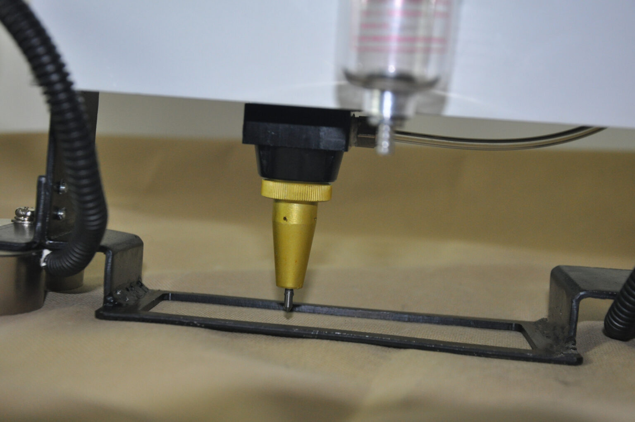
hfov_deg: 33.4
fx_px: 1057
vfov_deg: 22.6
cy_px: 211
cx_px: 318
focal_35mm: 60
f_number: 4.5
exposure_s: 1/60
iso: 800
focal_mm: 40
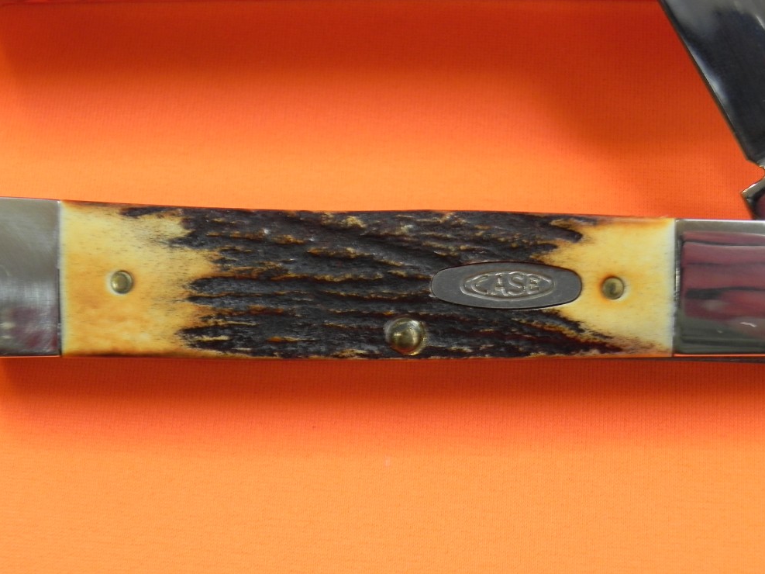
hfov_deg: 25.7
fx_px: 1679
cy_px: 289
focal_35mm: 76
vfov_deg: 19.4
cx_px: 386
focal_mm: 13.4
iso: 170
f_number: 4
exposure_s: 1/30
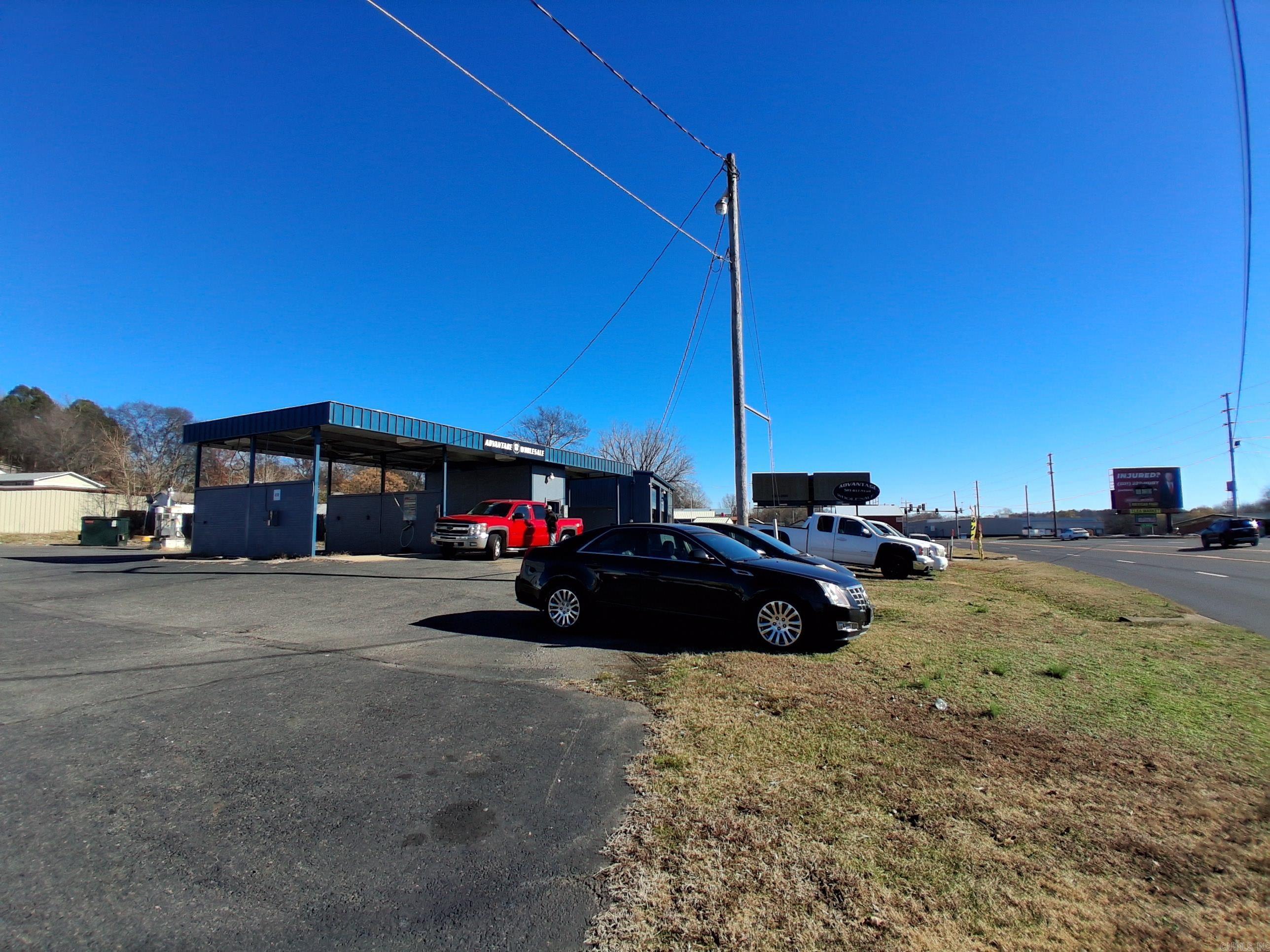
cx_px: 635
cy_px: 476
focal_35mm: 17
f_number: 2.2
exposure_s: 1/1087
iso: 50
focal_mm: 1.4
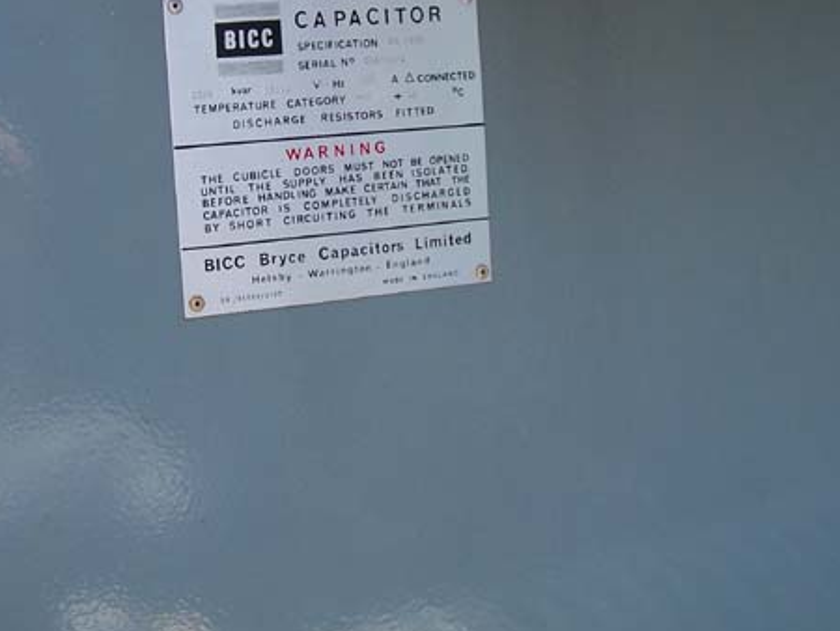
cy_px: 194
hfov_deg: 35.2
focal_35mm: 54
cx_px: 278
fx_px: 1311
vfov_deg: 26.8
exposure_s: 1/180
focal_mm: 6.3
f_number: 2.8
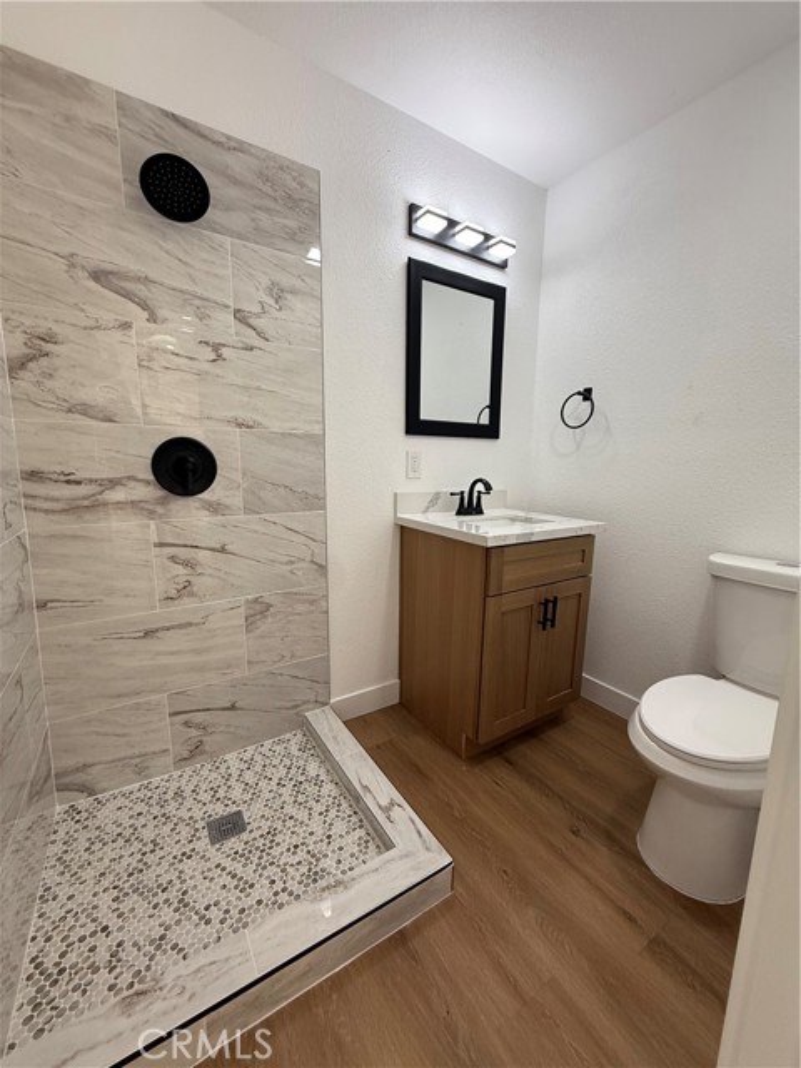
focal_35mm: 14
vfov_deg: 102.1
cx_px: 400
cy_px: 534
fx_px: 432
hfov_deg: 85.7
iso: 100
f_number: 2.2
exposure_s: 1/120
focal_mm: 2.22
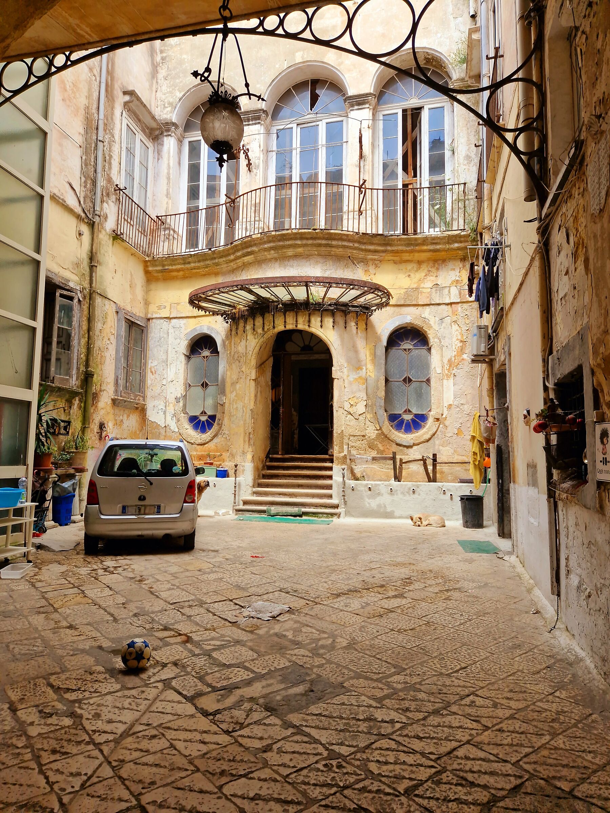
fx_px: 540
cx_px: 305
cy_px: 406
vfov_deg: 73.9
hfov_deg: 58.9
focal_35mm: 23
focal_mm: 5.4
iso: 50
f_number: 1.8
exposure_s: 1/3333
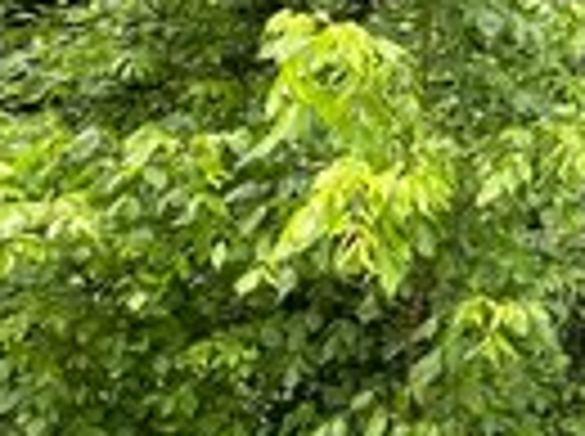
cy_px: -128
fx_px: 1147
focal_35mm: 68
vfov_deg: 19.8
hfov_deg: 22.7
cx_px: 907
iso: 40
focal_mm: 2.22
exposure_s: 1/158
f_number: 2.2
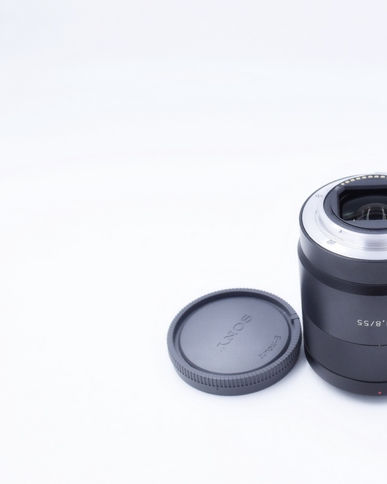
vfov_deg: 34.2
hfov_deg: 26.8
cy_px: 242
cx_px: 334
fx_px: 787
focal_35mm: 55
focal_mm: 26
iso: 400
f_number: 8
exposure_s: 1/160
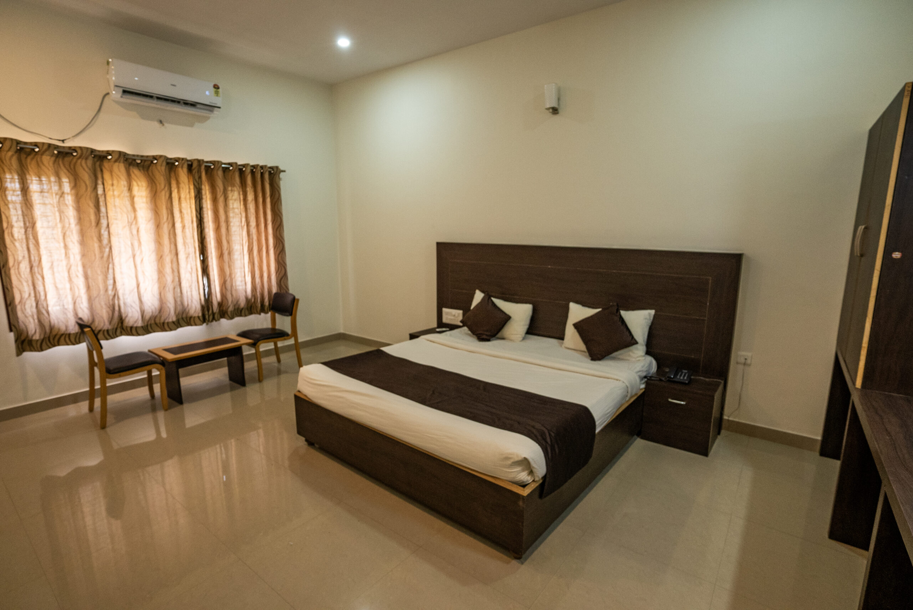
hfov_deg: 93.2
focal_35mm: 17
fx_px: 431
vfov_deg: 70.5
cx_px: 456
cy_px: 305
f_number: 4.5
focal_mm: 17
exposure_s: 1/100
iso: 2500
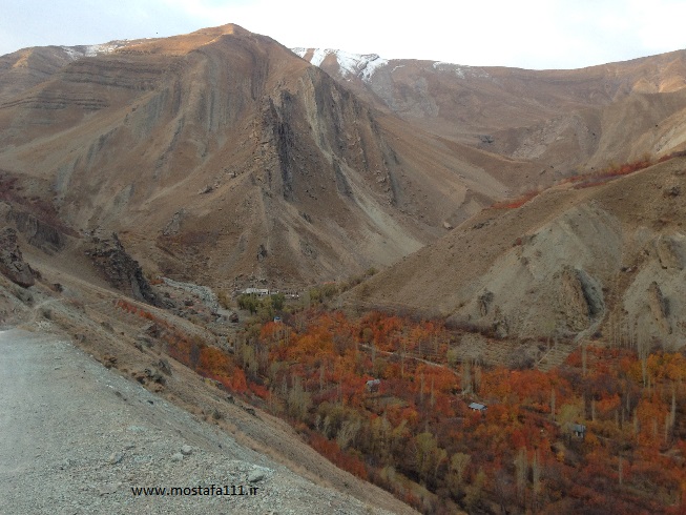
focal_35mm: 33
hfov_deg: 55.3
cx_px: 343
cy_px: 258
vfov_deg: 43.0
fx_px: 654
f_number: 2.4
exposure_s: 1/120
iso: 64
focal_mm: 4.12
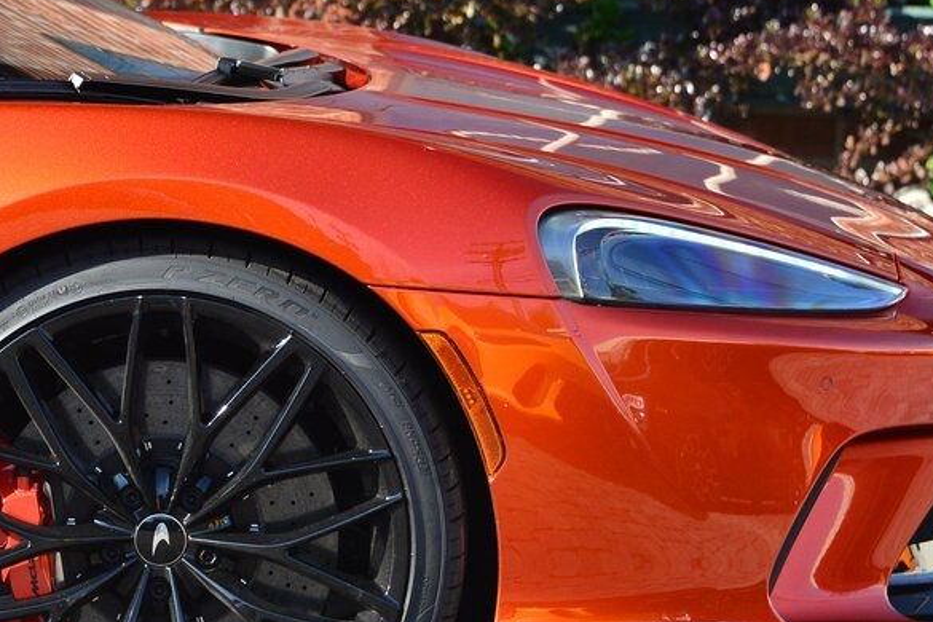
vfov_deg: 6.4
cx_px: 258
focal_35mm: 216
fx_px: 5598
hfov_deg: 9.5
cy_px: 272
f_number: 5.6
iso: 640
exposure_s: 1/800
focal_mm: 105
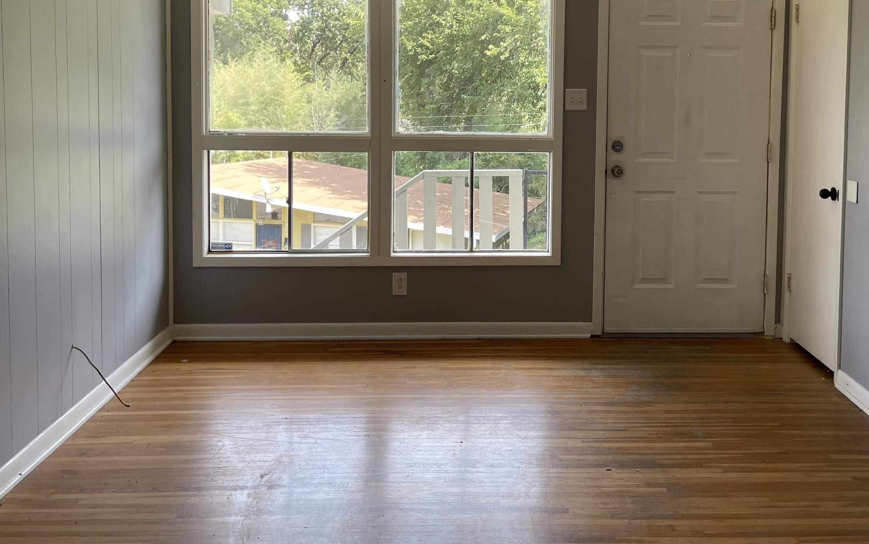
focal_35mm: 38
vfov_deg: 32.8
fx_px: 900
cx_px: 516
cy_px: 123
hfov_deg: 51.2
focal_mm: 5.1
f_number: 1.6
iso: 32
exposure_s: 1/176
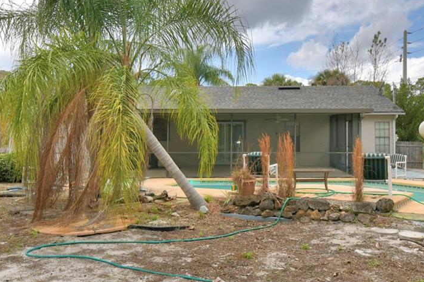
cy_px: 131
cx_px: 238
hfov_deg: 55.7
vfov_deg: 38.8
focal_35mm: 34
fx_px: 400
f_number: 10
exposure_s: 1/250
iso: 100
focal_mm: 10
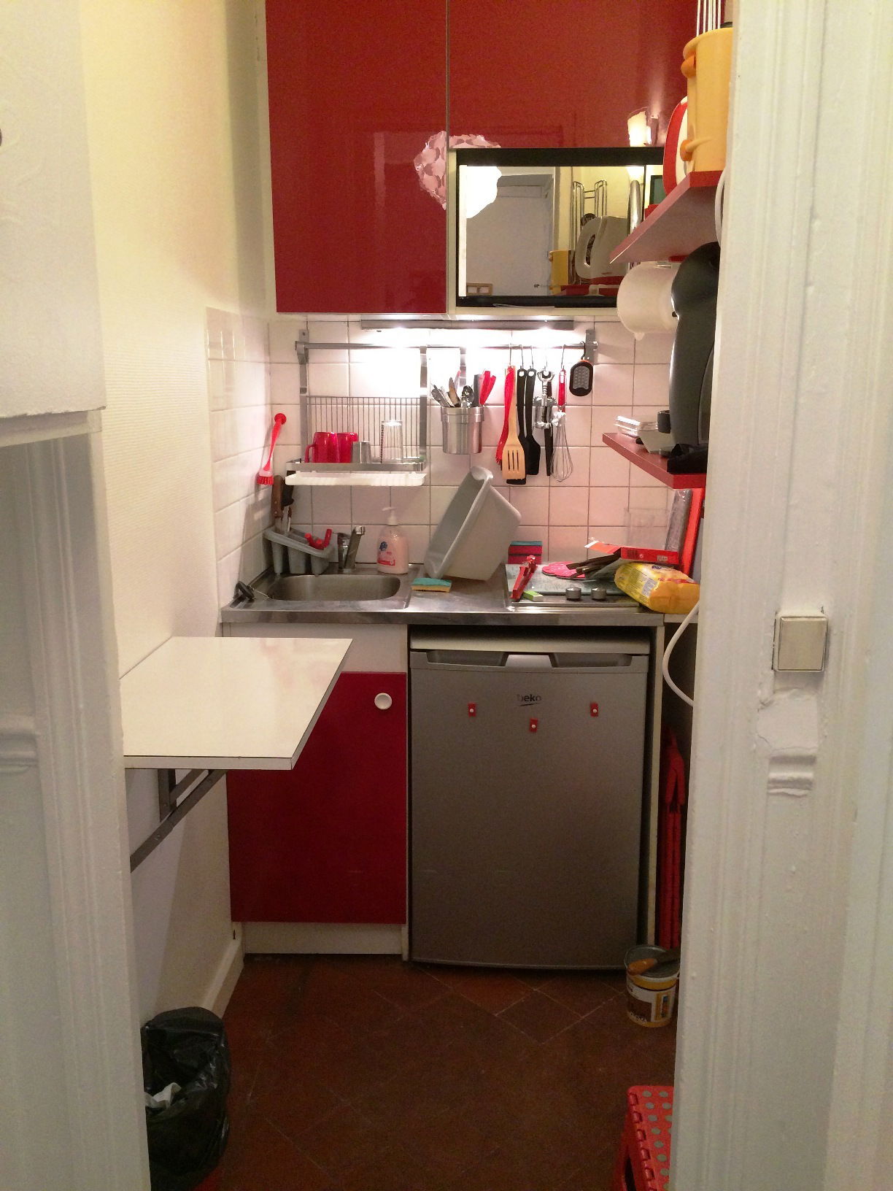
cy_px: 596
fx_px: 997
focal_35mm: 29
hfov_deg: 48.2
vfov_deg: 61.7
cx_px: 446
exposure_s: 1/33
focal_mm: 4.15
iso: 320
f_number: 2.2
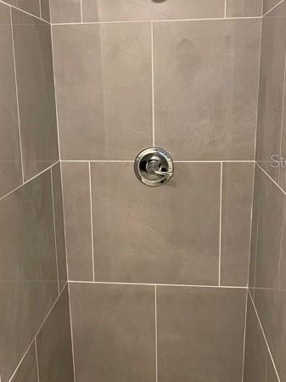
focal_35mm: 37
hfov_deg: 38.6
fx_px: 408
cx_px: 147
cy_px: 160
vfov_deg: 50.0
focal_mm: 5.1
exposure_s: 1/60
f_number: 1.6
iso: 200
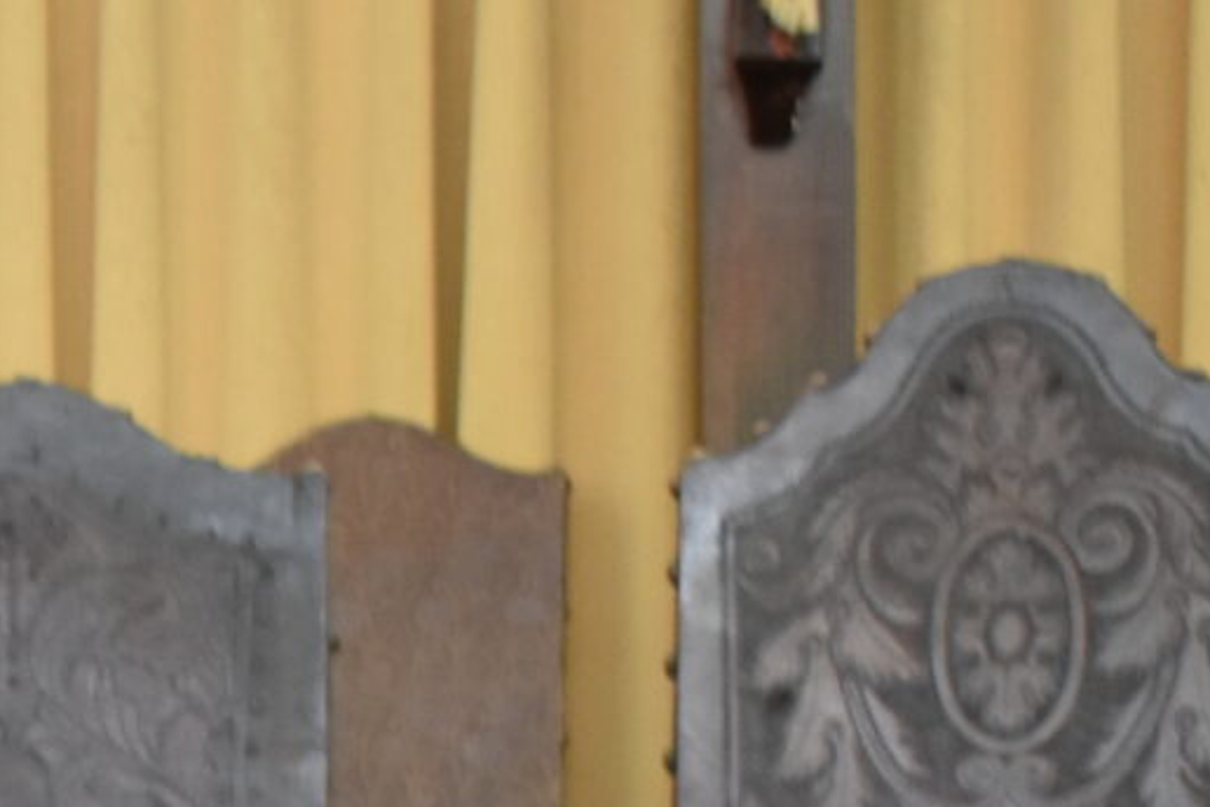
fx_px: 7746
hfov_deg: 8.3
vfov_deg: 5.8
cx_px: -1470
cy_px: 1664
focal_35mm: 230
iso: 1250
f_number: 4.2
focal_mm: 31
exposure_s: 1/30
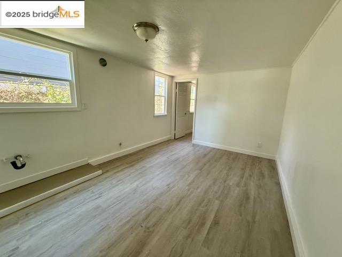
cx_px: 171
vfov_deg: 85.7
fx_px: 138
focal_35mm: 14
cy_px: 128
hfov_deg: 102.1
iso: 250
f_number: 2.2
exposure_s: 1/60
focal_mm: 2.22
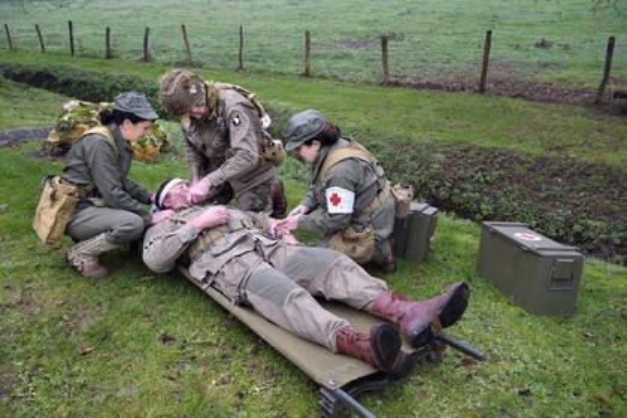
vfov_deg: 38.9
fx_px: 592
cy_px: 209
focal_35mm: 34
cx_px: 314
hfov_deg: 55.8
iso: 800
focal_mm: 34
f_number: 5.6
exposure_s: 1/125
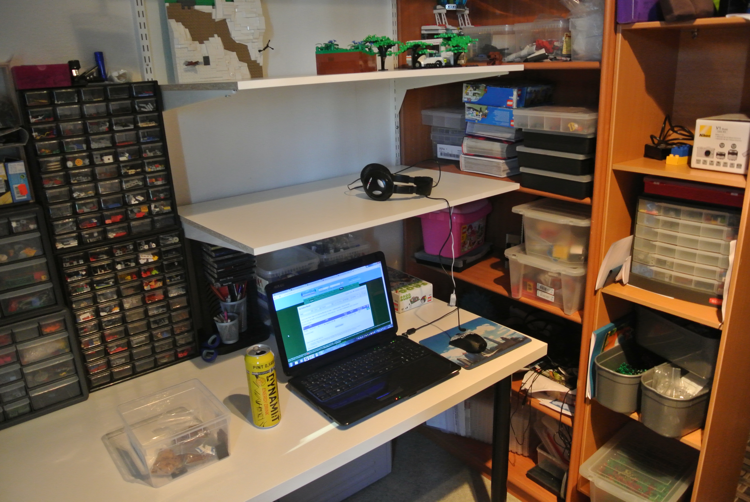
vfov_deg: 48.0
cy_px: 251
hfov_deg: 67.3
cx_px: 375
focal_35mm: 27
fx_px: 563
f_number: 3.5
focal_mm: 10
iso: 800
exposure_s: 1/13
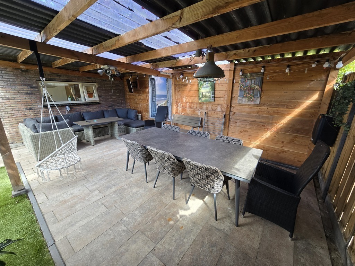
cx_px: 178
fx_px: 133
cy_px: 133
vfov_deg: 89.9
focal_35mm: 13
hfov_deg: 106.2
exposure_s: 1/108
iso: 50
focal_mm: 2.2
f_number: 2.2
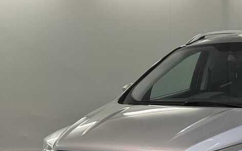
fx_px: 640
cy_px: 134
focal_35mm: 97
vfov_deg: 13.4
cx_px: 223
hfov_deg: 20.9
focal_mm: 6.76
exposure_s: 1/121
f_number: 1.78
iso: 50
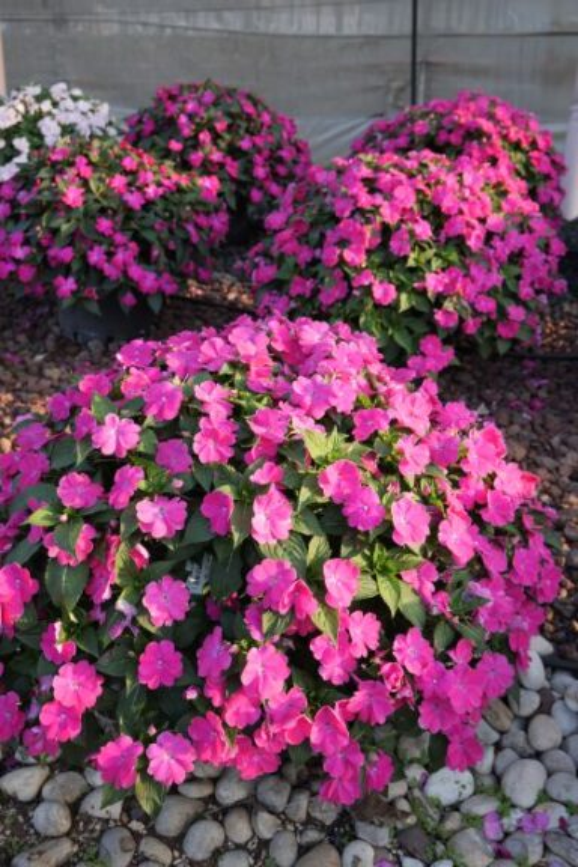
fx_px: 795
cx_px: 289
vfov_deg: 57.2
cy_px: 434
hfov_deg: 40.0
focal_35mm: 33
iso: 320
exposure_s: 1/160
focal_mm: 33
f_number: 5.6
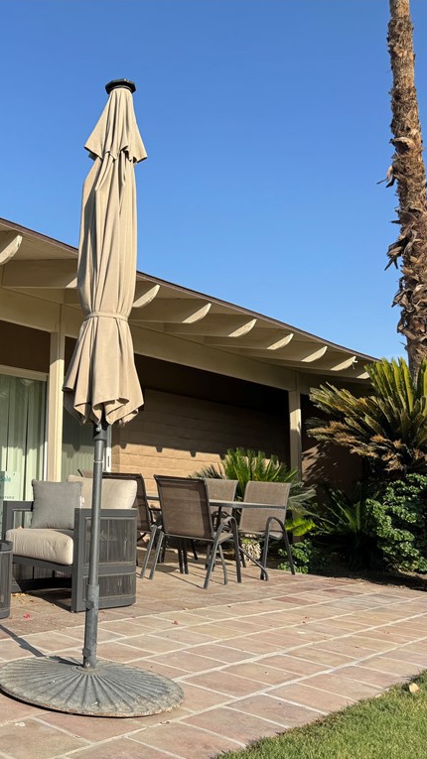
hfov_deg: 31.5
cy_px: 379
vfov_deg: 56.6
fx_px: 705
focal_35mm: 35
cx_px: 13
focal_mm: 6.76
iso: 80
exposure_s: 1/3413
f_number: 1.78
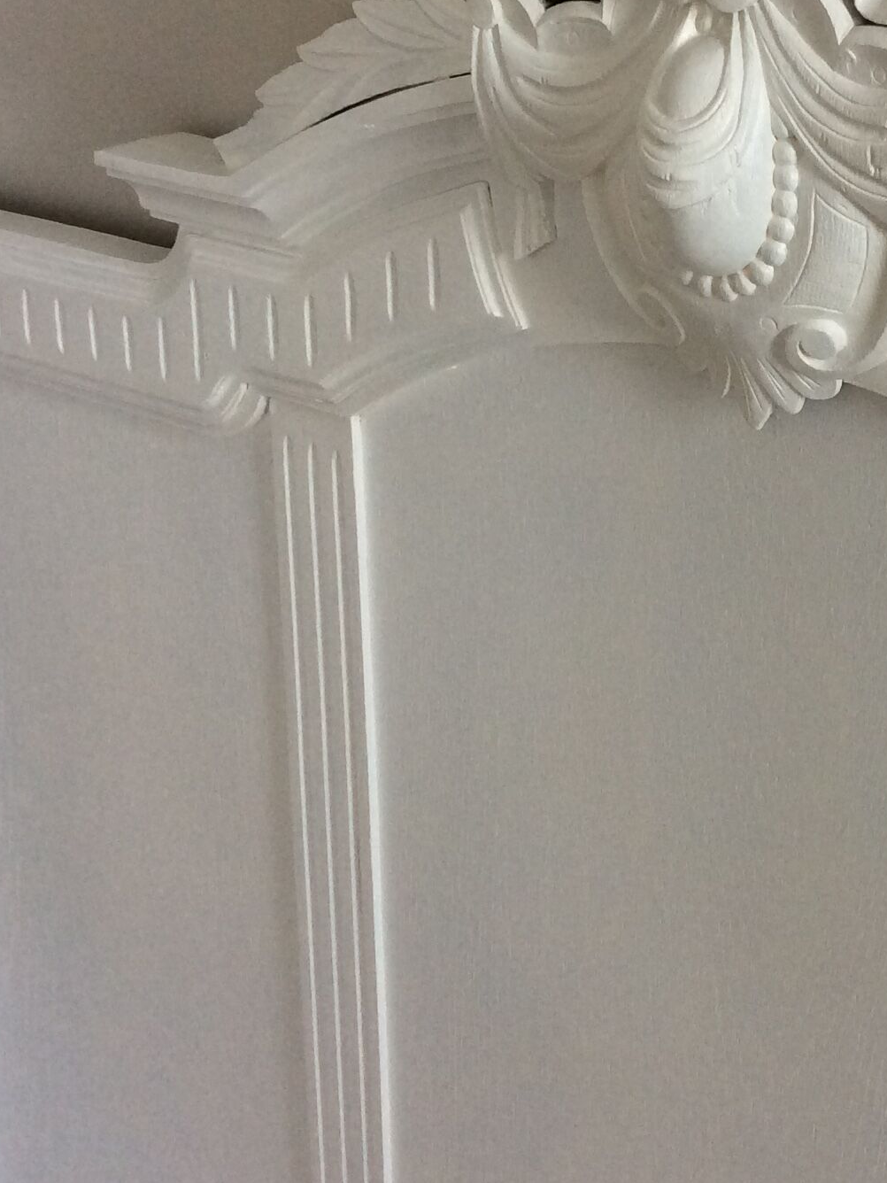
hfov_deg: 23.2
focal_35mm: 62
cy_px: 371
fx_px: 2118
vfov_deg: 30.9
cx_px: 757
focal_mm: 3.3
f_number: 2.4
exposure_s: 1/25
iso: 64
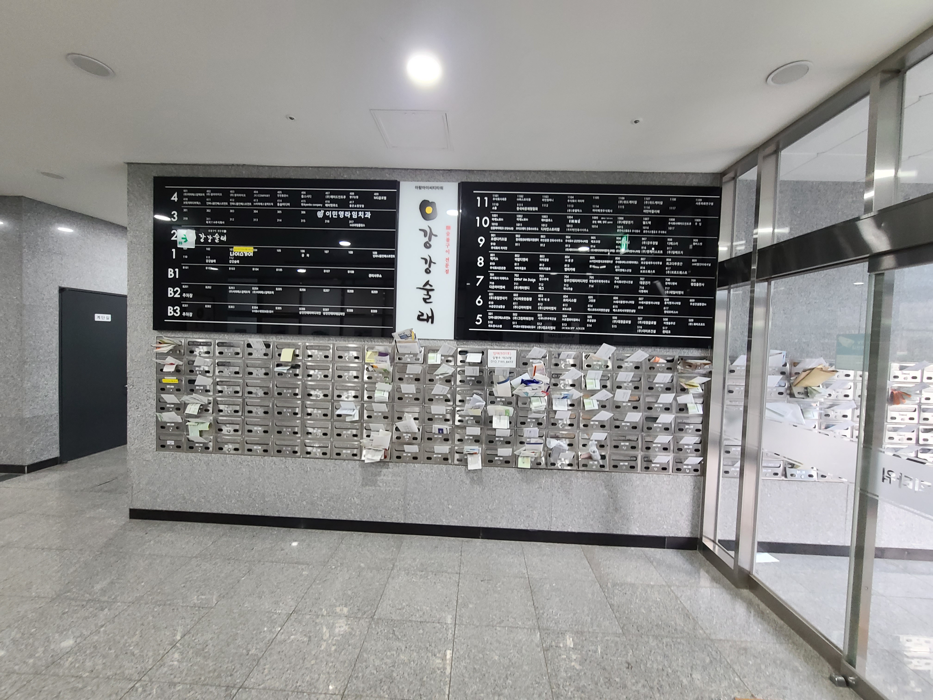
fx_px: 350
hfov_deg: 106.2
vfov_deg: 89.9
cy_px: 350
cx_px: 466
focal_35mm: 13
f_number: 2.2
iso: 400
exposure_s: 1/30
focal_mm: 2.2
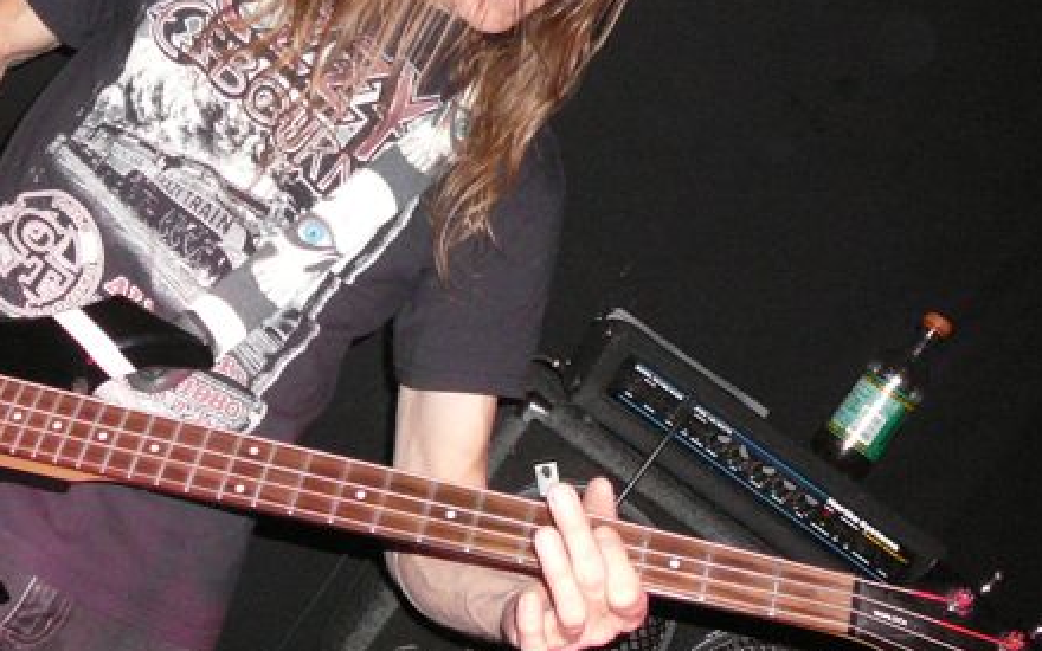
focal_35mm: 54
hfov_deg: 37.1
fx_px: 1533
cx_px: 336
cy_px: 251
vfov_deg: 23.9
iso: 320
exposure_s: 1/30
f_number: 2.8
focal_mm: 5.2
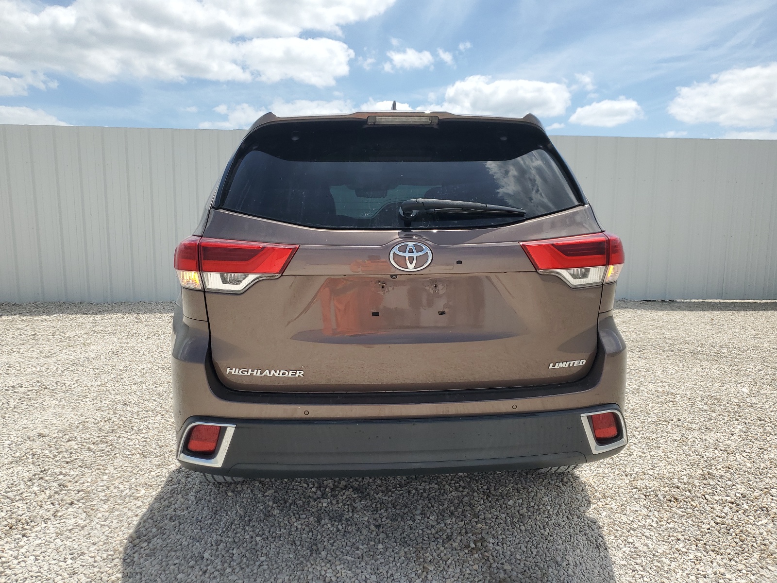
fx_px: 584
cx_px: 388
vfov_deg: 53.1
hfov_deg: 67.3
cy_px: 292
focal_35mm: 26
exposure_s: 1/5000
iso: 50
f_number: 1.5
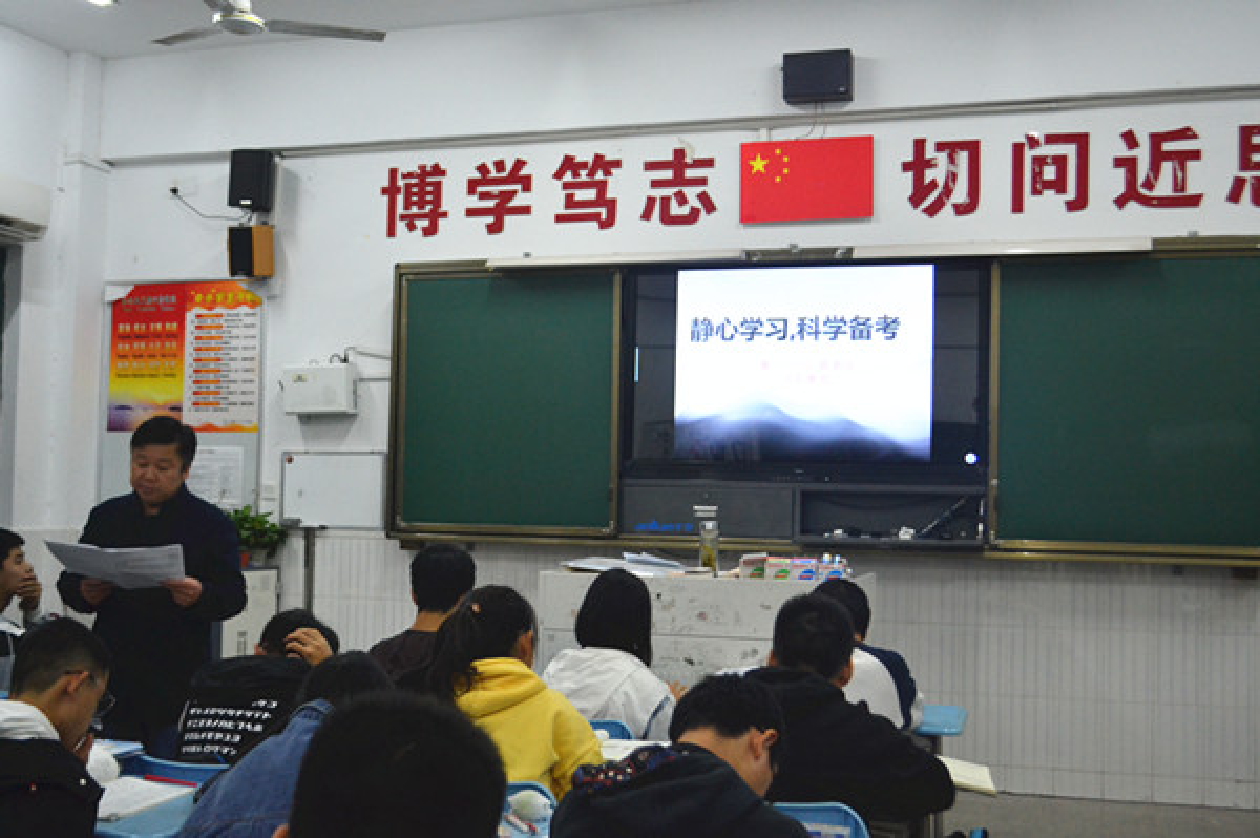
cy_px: 419
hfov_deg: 49.6
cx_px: 630
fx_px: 1364
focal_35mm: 39
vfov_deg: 34.2
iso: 1250
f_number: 4.2
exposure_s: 1/60
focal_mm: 26
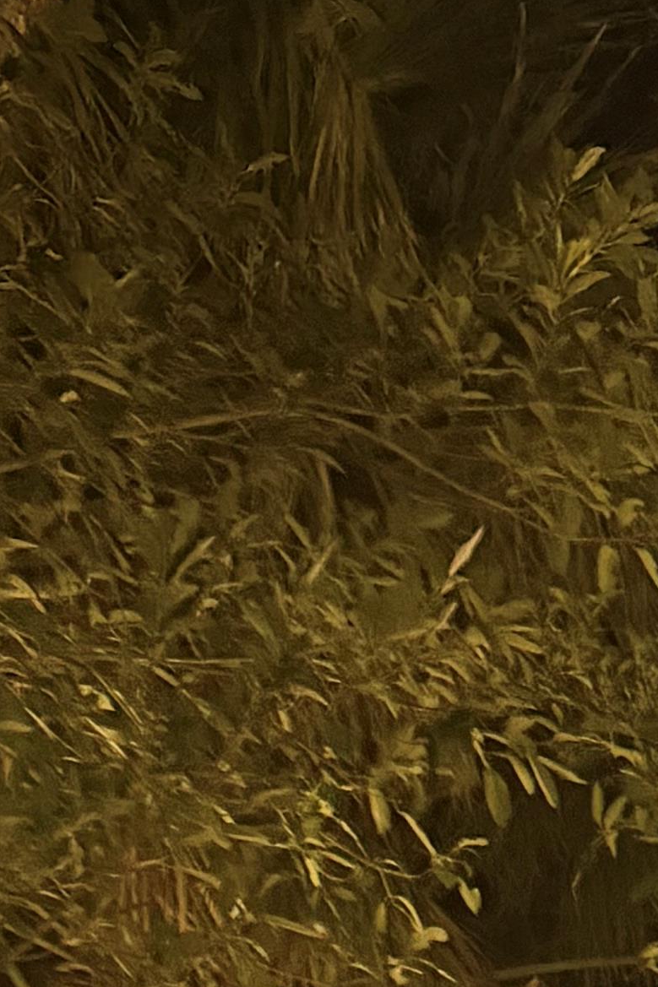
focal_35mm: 122
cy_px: 1906
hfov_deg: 11.2
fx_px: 3346
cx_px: 525
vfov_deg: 14.3
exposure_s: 1/40
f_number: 1.78
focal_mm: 6.76
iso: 800
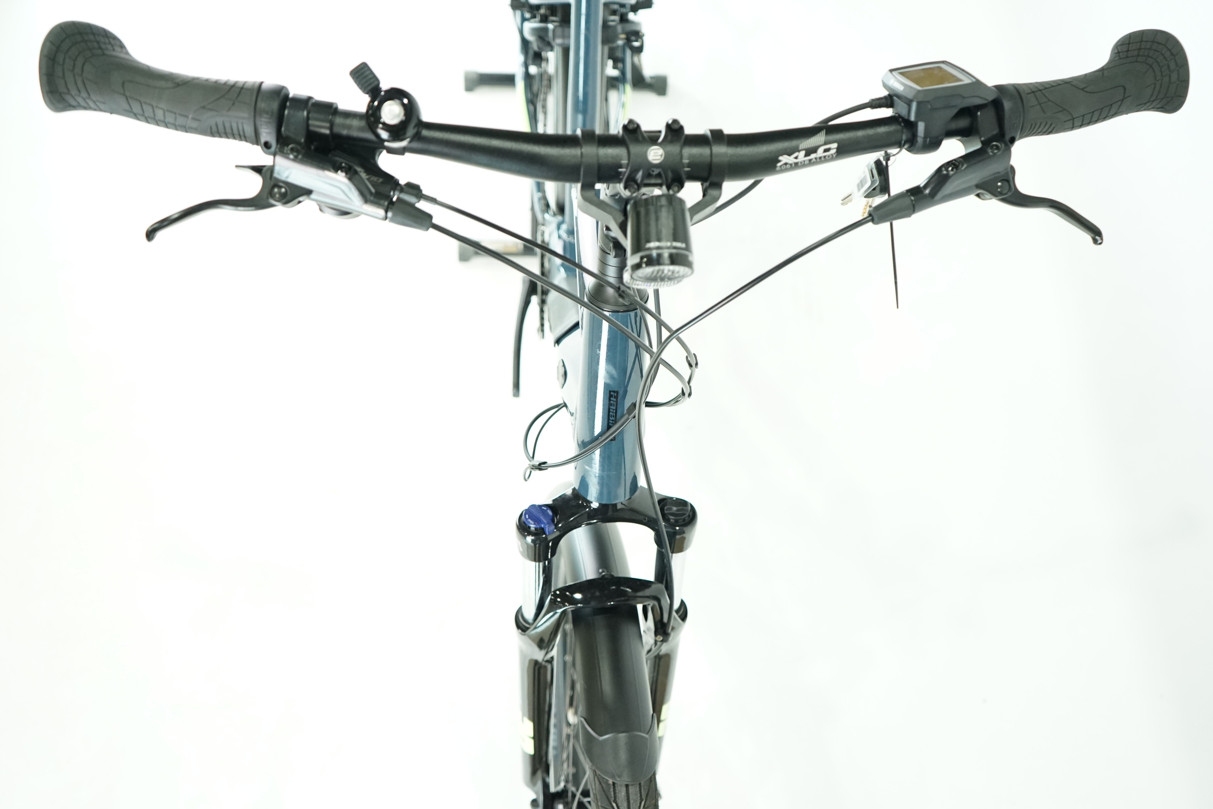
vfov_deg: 40.0
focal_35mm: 33
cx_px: 606
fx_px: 1112
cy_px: 404
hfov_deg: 57.2
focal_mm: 33
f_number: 4
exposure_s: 1/200
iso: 2500
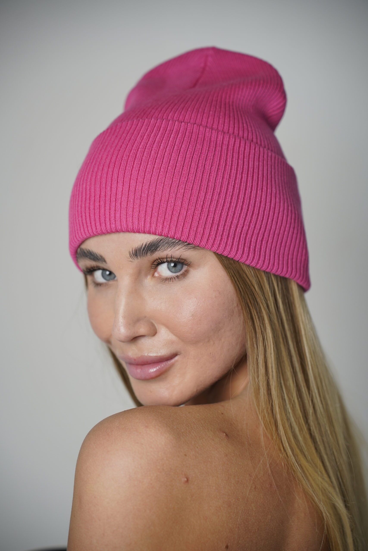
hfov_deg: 19.2
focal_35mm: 71
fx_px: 1088
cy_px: 276
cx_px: 184
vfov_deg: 28.5
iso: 250
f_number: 2.8
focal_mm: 71
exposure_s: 1/200
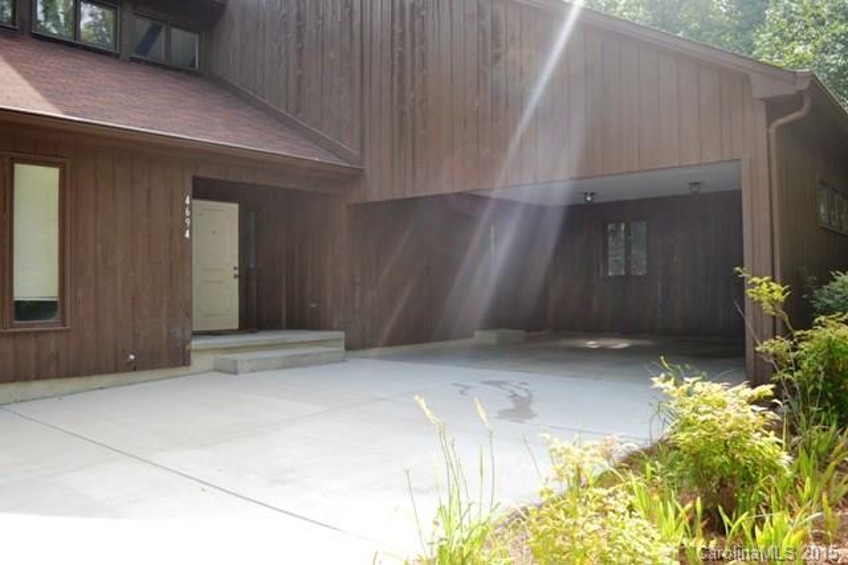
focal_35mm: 27
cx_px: 424
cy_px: 282
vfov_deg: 48.0
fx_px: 636
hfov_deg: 67.4
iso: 125
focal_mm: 18
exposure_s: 1/125
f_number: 4
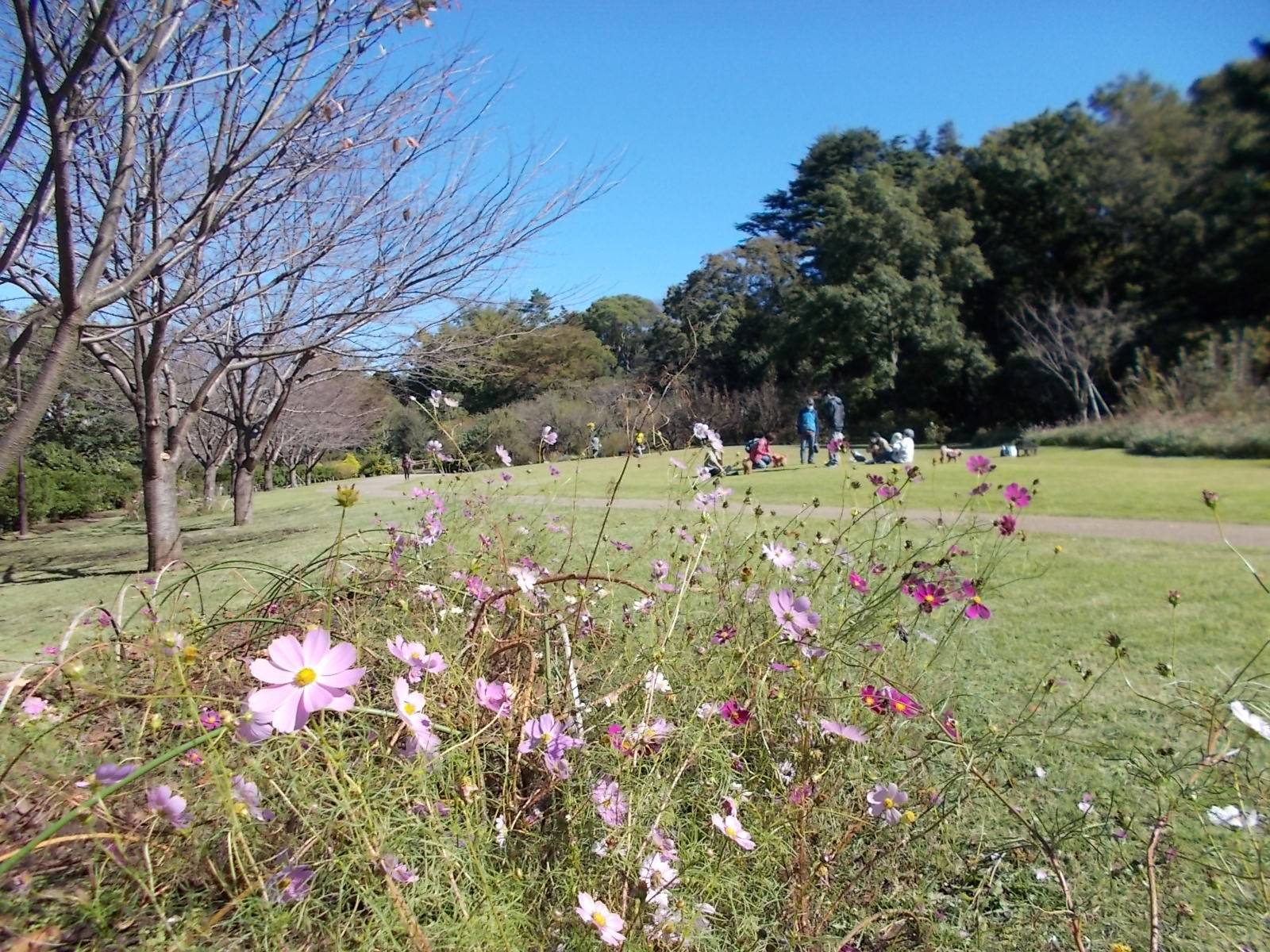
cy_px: 476
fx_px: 954
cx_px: 635
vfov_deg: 53.1
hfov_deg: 67.3
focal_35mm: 26
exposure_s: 1/100
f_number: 8
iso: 80
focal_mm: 4.6
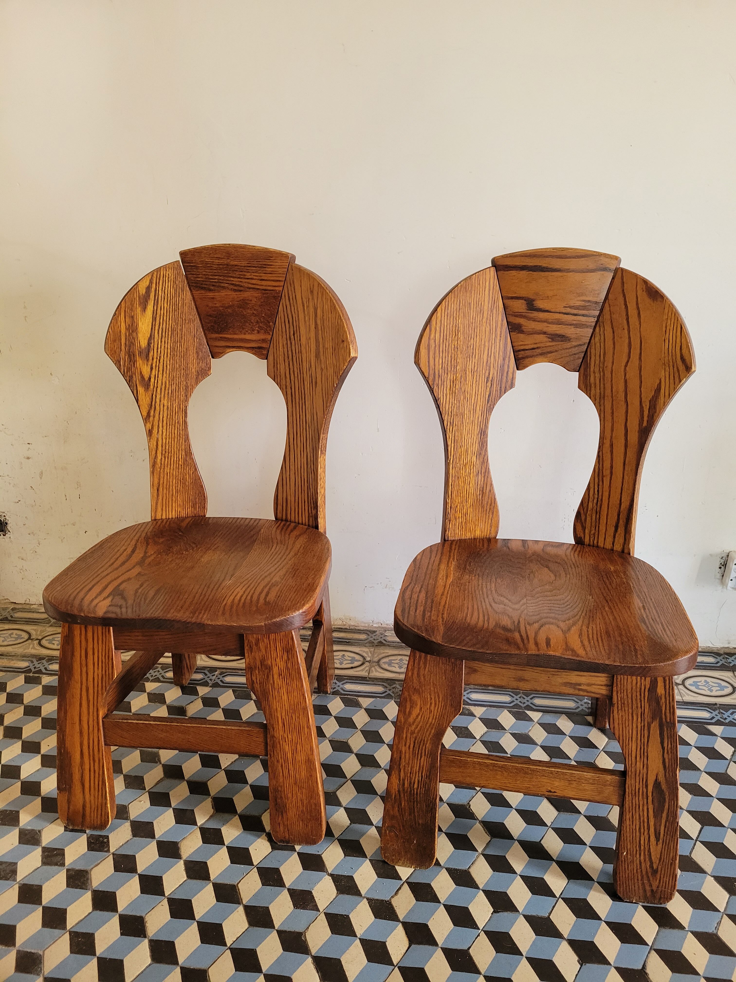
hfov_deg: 53.1
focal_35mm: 26
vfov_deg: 67.3
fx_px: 737
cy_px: 491
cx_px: 368
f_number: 1.8
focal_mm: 5.4
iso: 320
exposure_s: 1/100
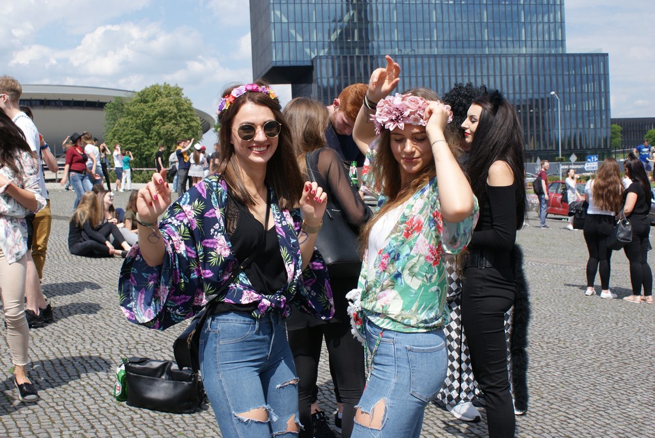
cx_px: 328
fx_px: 820
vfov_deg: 29.9
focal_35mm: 45
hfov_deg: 43.6
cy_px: 219
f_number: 9
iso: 100
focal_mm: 30
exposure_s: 1/250
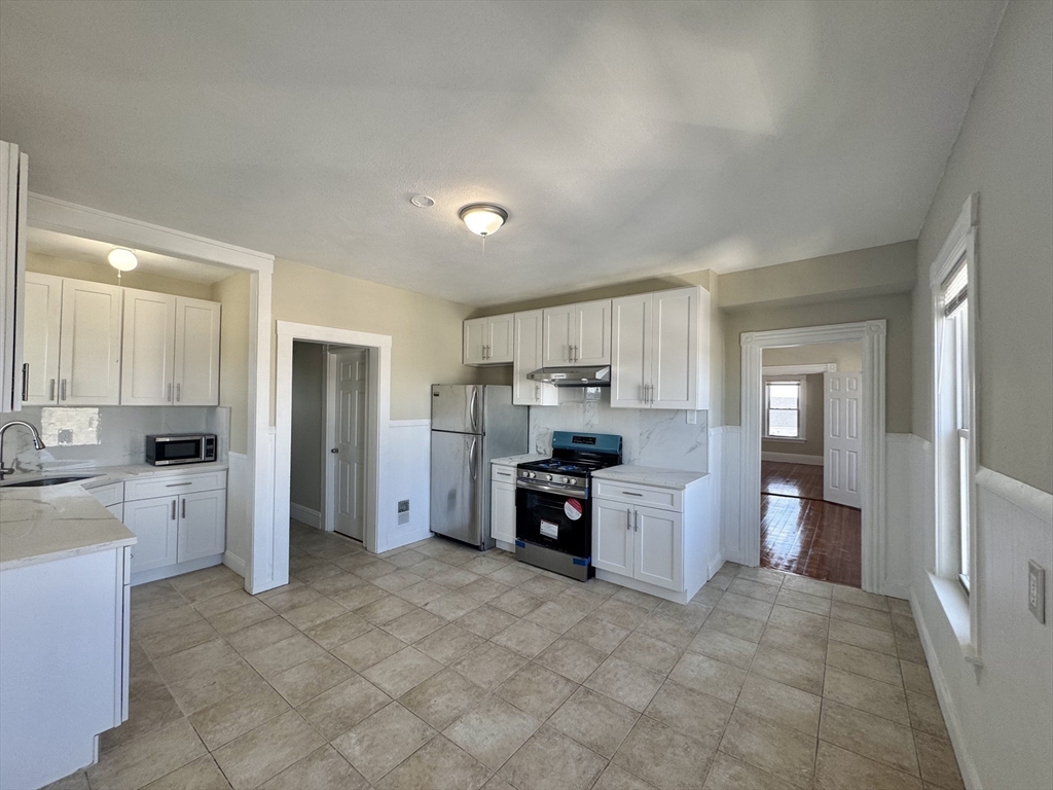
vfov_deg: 85.7
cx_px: 526
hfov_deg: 102.1
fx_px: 426
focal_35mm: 14
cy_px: 395
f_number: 2.2
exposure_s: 1/120
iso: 80
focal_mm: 2.22
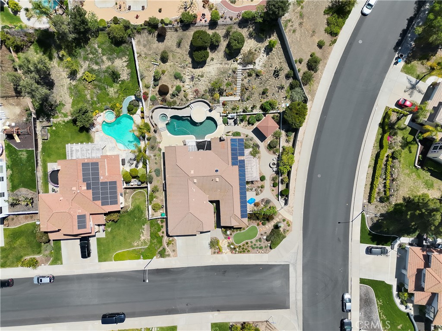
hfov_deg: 71.6
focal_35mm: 24
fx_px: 306
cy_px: 166
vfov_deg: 56.8
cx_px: 221
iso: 190
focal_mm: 6.72
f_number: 1.7
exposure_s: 1/5000
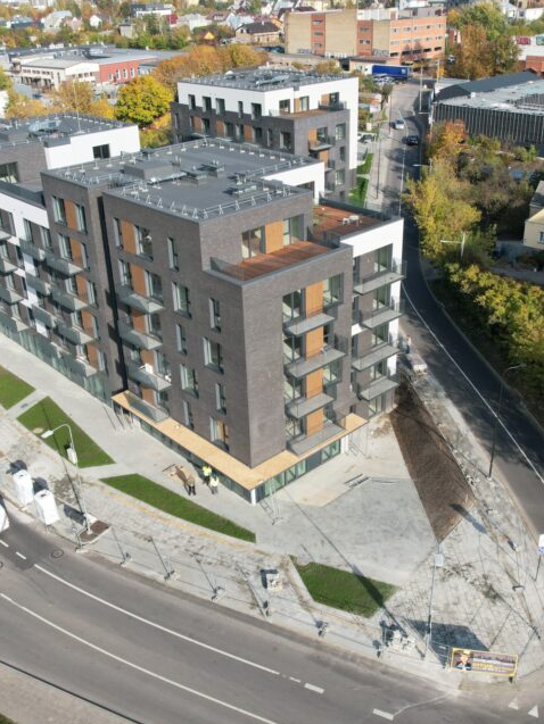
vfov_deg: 53.9
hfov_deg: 41.8
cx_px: 272
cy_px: 360
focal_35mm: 34
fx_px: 712
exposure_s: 1/1500
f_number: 2.8
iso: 140
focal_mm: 8.38
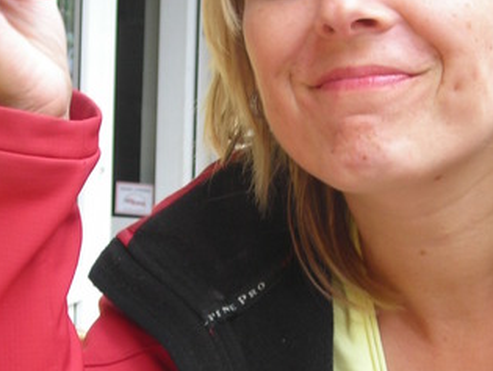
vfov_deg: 14.1
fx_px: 1483
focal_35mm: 104
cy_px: 335
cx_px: 290
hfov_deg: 18.9
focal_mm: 6.8
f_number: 3.3
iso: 50
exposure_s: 1/34.8
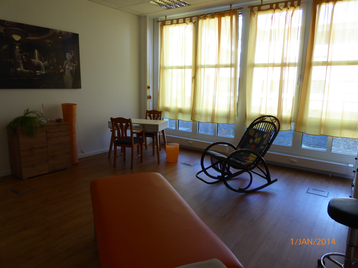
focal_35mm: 24
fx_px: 248
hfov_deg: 71.6
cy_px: 134
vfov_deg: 56.8
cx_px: 179
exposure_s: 1/60
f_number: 3.3
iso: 250
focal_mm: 4.3
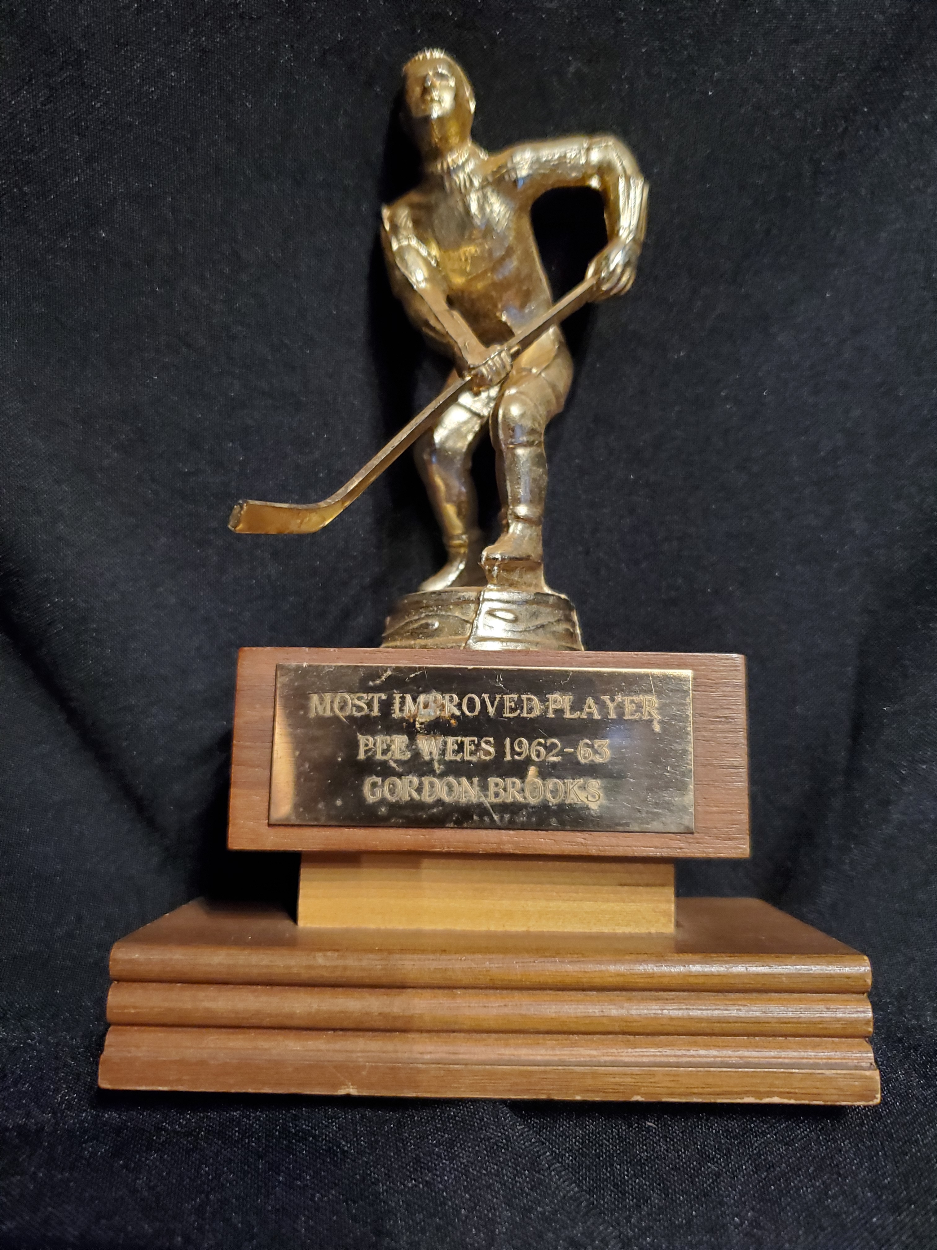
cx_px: 468
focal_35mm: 26
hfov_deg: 53.1
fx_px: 938
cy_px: 625
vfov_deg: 67.3
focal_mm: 4.3
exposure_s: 1/40
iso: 500
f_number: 1.5
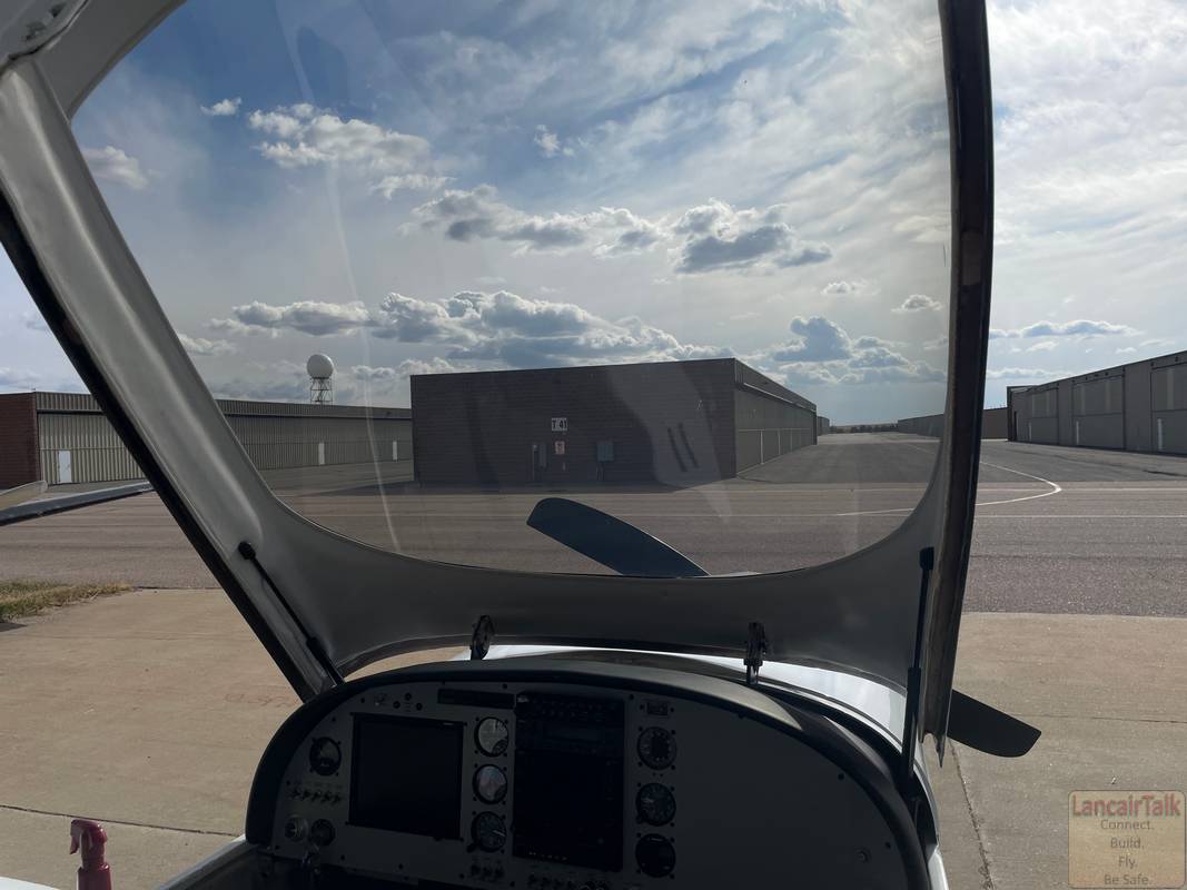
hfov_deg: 67.3
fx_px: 891
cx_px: 594
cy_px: 445
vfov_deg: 53.1
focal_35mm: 26
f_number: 1.6
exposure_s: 1/13333
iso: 32
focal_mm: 4.2
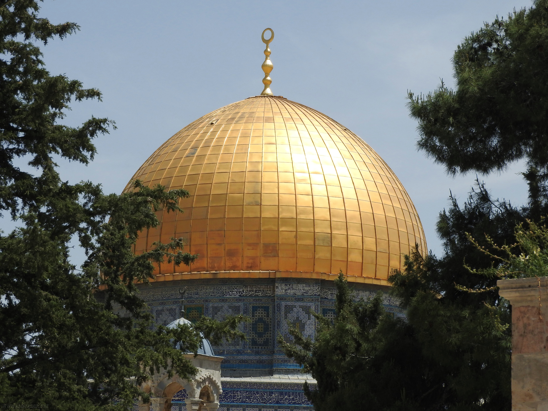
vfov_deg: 9.9
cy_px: 206
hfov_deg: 13.2
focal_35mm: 150
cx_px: 274
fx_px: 2375
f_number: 5.2
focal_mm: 26.9
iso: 100
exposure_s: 1/1000
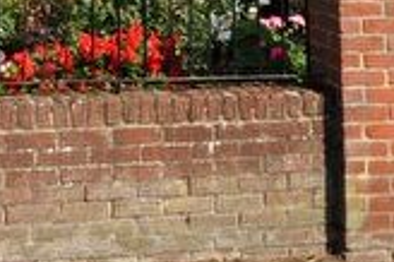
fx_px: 700
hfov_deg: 30.5
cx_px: 67
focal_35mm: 64
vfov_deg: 17.1
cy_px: -220
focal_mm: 10
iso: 200
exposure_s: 1/200
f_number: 14
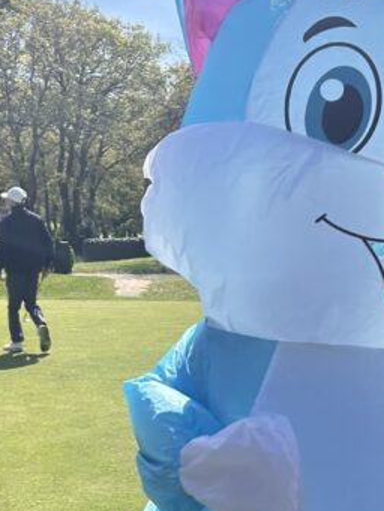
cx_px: 208
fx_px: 1153
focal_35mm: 78
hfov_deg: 18.9
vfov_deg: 25.0
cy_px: 294
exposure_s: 1/5319
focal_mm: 5.7
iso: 50
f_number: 1.5
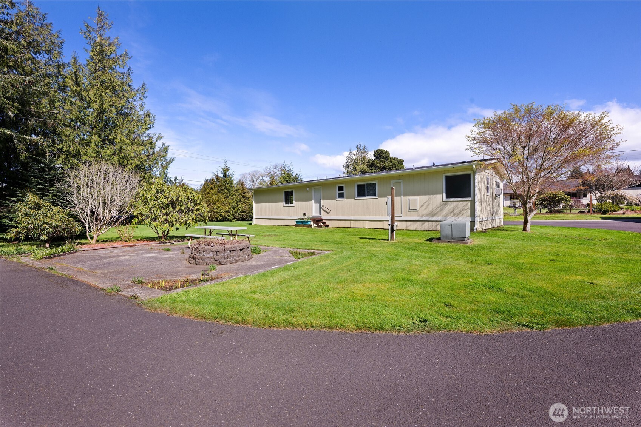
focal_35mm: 15
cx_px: 320
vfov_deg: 77.3
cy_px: 214
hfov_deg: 100.4
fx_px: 267
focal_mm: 15
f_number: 9
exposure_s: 1/320
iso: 400
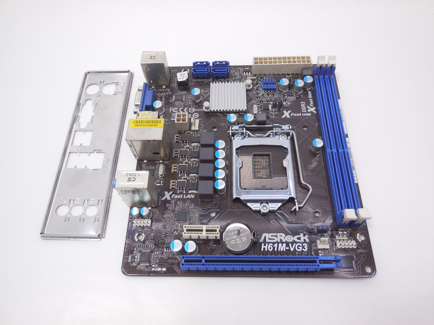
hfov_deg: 69.4
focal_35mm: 25
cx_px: 217
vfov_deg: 54.9
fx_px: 313
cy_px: 162
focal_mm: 4.5
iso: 125
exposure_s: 1/80
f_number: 3.1
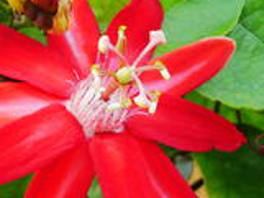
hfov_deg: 9.1
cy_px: 95
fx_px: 1664
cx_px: 107
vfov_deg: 6.8
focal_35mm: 218
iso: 250
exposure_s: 1/100
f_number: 5.3
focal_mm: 39
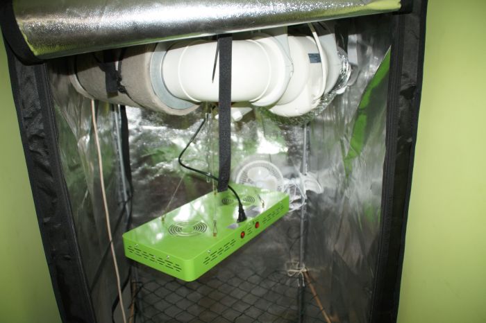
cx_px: 243
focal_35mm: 27
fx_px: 364
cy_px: 162
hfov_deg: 67.4
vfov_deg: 47.9
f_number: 3.5
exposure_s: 1/60
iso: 640
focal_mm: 18
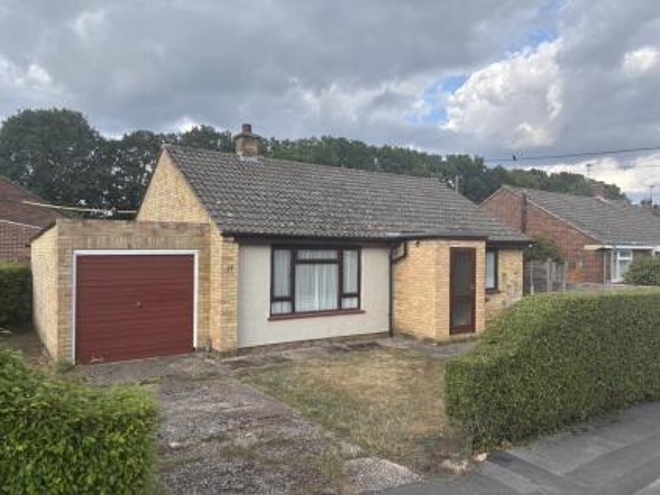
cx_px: 330
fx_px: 496
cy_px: 248
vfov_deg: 53.0
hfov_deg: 67.3
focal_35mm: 26
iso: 50
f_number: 1.6
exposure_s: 1/1418
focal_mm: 5.96
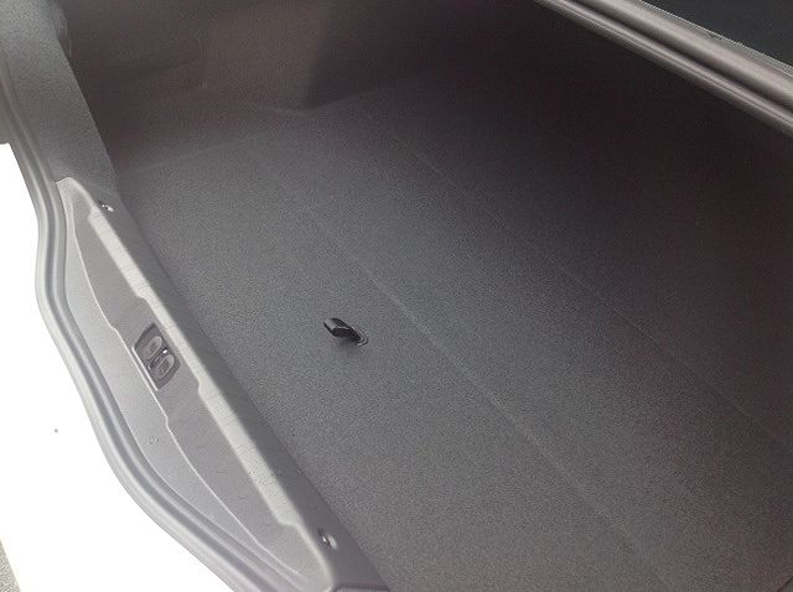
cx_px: 396
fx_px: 801
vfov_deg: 40.6
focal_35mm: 35
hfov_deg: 52.7
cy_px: 296
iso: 50
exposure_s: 1/147
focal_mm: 4.28
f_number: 2.4
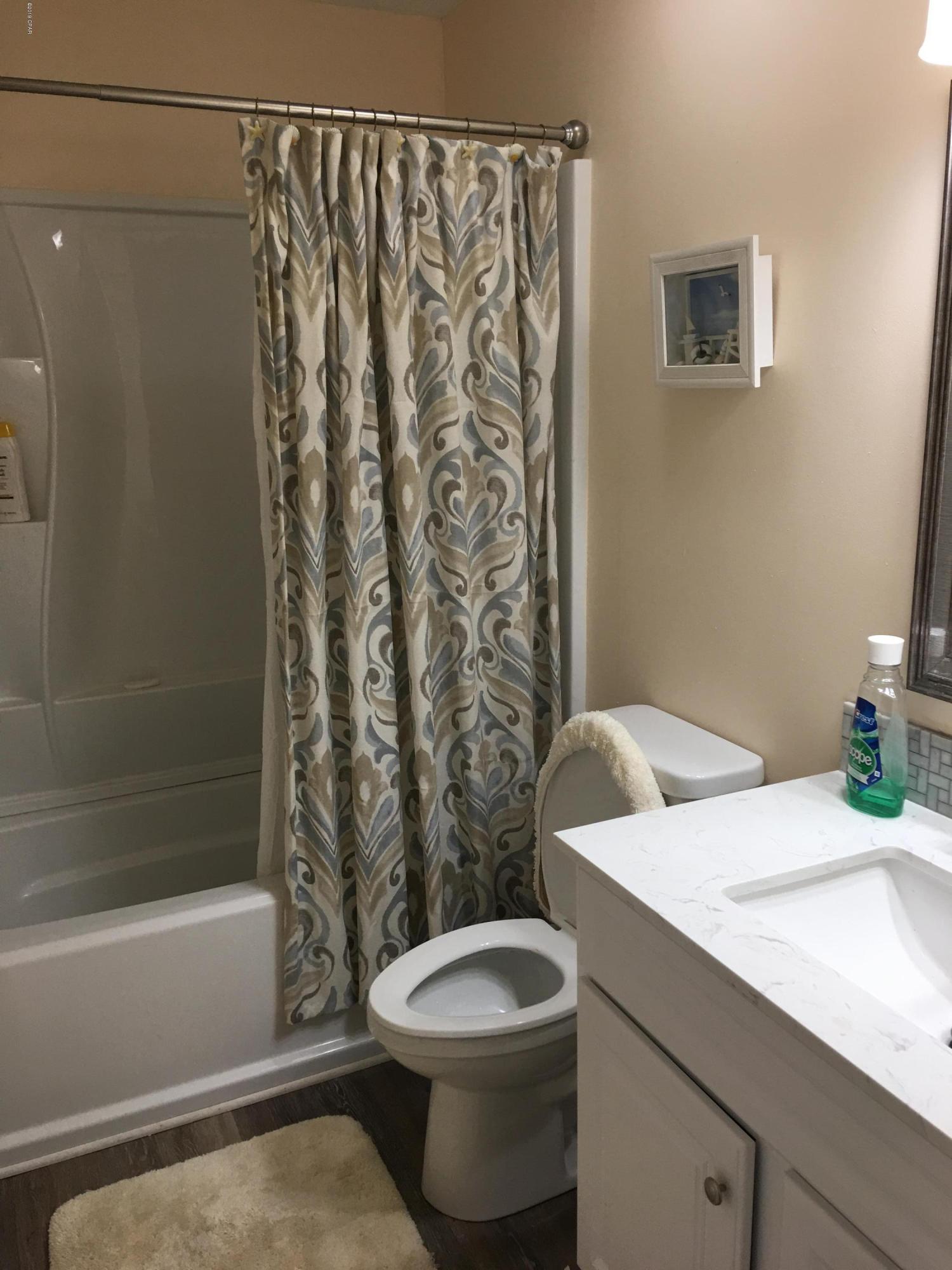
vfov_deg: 61.7
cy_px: 635
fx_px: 1063
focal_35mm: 29
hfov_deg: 48.2
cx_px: 476
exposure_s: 1/40
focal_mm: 4.15
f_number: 2.2
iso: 25
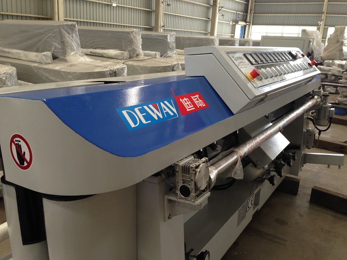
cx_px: 174
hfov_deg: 55.4
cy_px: 130
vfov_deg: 42.9
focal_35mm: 33
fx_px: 331
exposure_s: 1/24
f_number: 2.4
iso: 50
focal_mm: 4.12
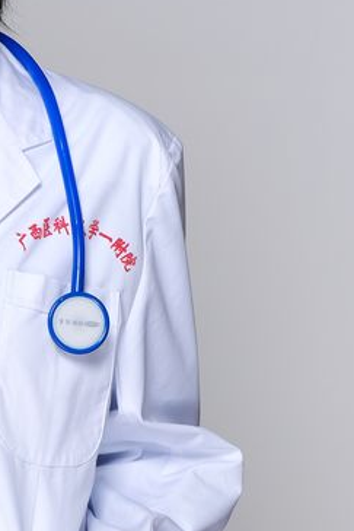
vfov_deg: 7.4
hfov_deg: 4.9
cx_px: -144
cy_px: 461
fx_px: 4082
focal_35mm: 277
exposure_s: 1/160
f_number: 5
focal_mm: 56
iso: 250
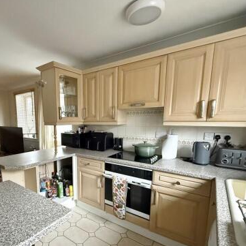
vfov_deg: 74.1
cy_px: 145
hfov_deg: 73.1
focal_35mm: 20
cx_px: 88
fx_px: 161
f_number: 2.2
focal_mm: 2.22
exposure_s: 1/60
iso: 1250
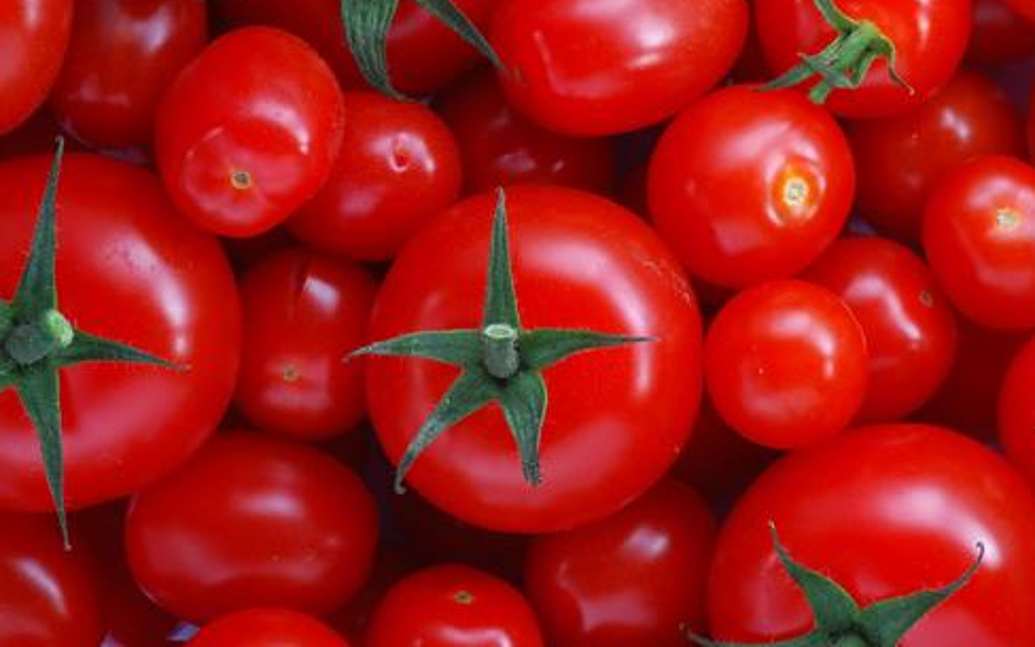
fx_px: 5942
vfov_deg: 6.2
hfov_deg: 10.0
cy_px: 218
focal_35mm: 211
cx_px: 624
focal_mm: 105
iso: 100
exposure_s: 1/30
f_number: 22
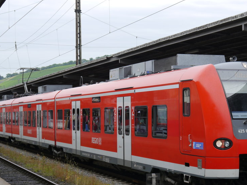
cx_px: 150
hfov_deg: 23.0
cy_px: 109
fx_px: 607
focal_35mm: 85
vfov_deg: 17.4
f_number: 5
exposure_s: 1/125
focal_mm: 26
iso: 160
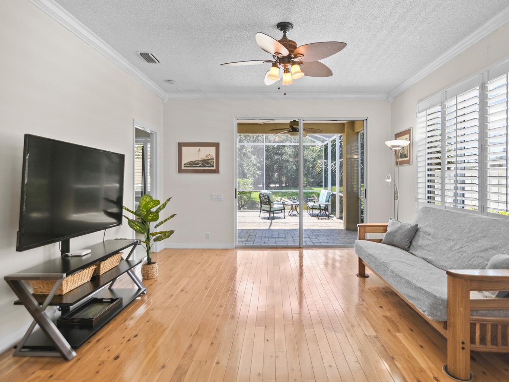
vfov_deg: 71.6
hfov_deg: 87.5
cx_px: 280
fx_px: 265
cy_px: 184
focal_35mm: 18
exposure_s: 1/13
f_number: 2.8
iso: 100
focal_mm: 11
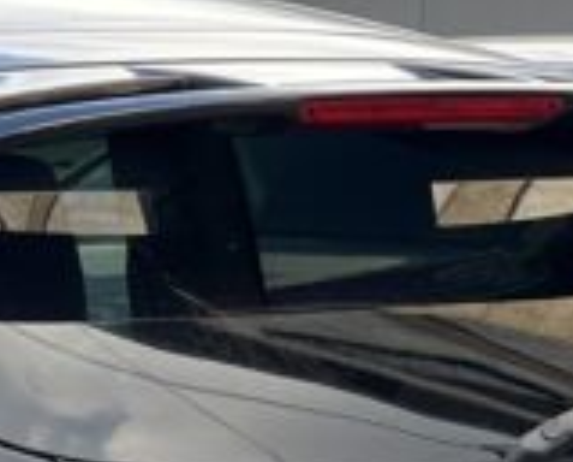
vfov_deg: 4.1
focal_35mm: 377
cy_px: 585
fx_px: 6409
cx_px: -350
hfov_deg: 5.1
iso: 64
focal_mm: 9
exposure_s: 1/121
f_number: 2.8
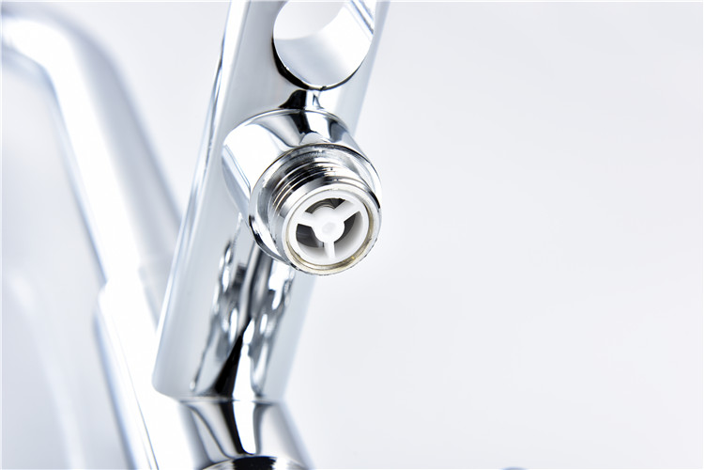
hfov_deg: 28.8
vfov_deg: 19.5
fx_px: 1369
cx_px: 352
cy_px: 235
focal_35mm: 70
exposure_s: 1/125
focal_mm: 70
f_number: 11
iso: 64
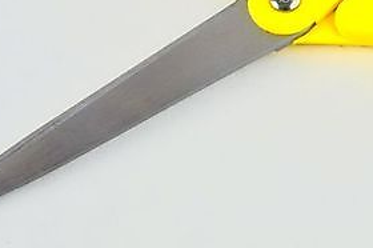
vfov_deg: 8.5
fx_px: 1666
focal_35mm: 161
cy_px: 3
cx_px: 273
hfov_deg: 12.7
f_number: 22
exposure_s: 1/3
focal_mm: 50
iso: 50
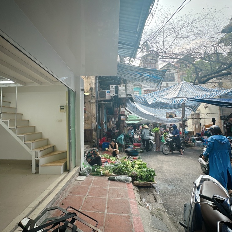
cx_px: 105
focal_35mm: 17
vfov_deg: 84.0
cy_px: 117
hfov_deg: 83.7
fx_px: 129
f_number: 2.2
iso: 40
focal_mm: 2.22
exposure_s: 1/348
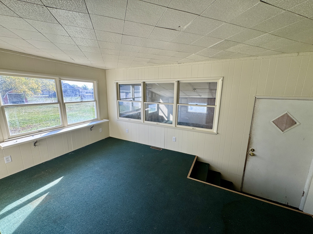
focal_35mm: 14
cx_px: 156
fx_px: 127
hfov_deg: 102.1
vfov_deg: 85.7
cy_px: 117
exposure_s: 1/120
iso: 64
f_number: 2.2
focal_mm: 2.22
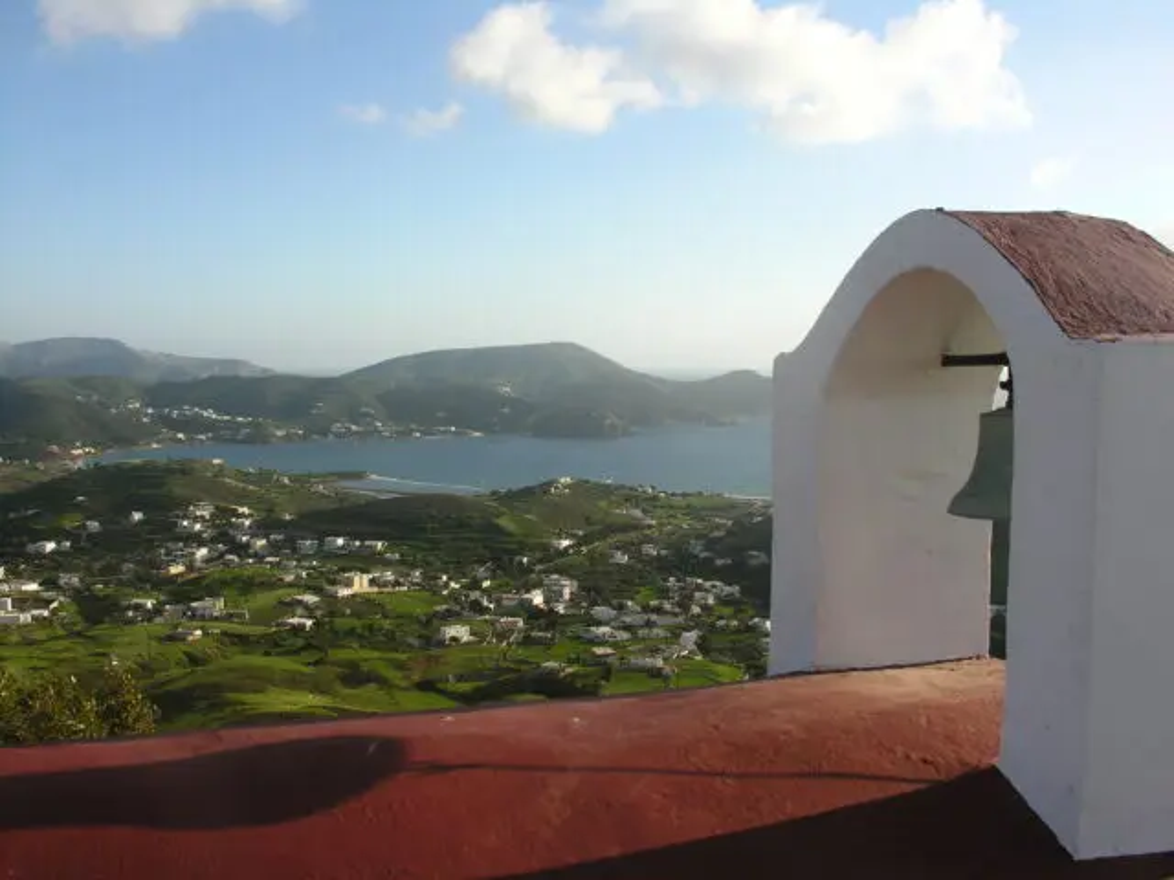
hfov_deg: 52.6
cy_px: 440
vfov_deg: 40.7
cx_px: 587
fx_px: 1187
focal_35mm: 35
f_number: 8
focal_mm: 8.9
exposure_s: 1/132
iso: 50
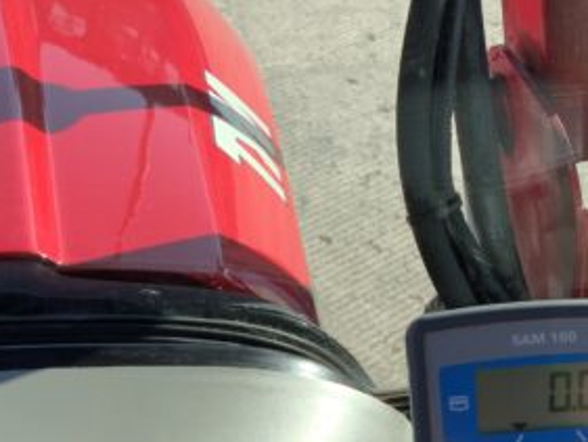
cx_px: 557
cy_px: 432
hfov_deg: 28.0
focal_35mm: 66
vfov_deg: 21.6
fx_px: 1122
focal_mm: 3
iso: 16
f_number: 1.8
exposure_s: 1/540
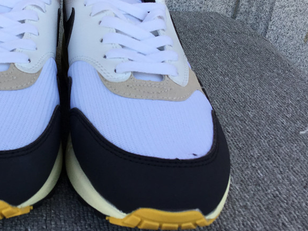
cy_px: 96
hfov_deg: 38.5
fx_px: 427
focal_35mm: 48
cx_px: 71
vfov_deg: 30.2
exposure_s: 1/304
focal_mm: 3.3
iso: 25
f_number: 2.4
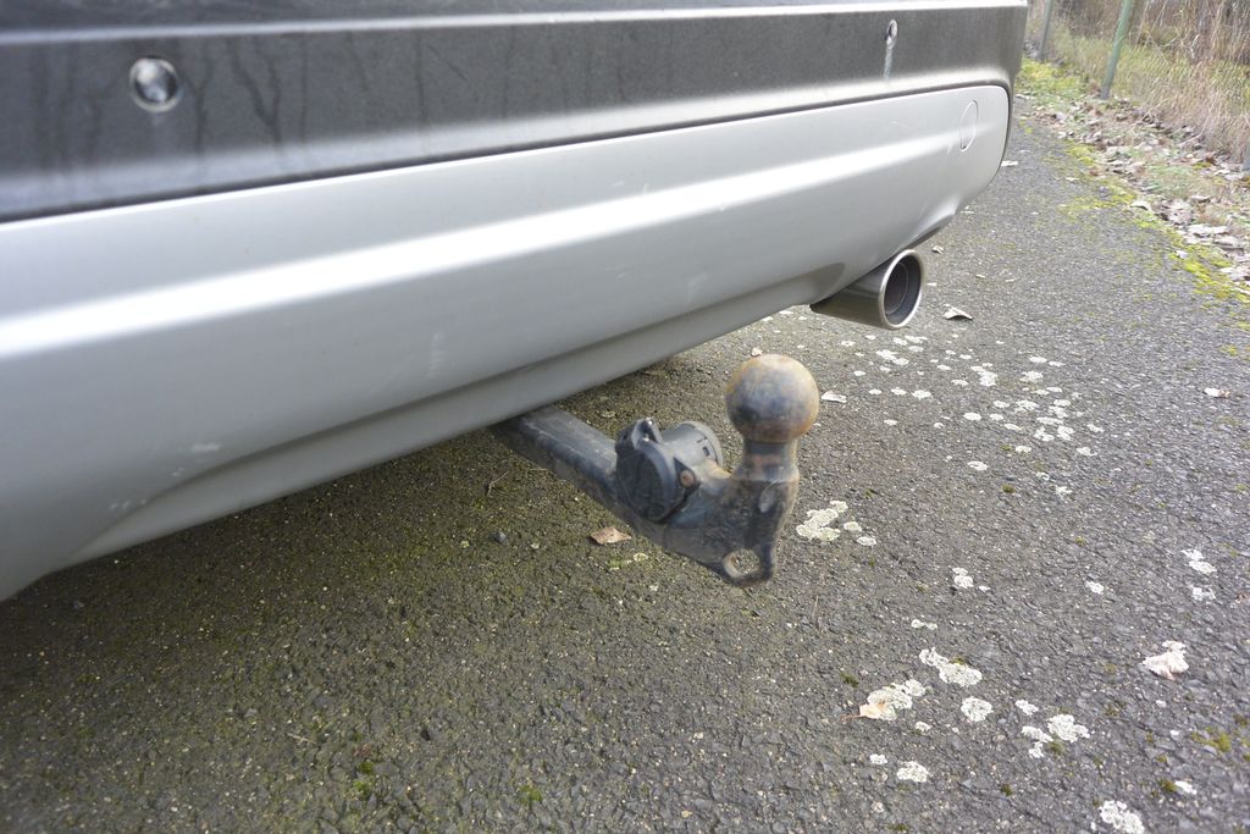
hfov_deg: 67.4
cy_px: 417
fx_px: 938
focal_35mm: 27
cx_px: 625
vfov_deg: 47.9
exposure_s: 1/100
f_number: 3.5
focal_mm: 10
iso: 400
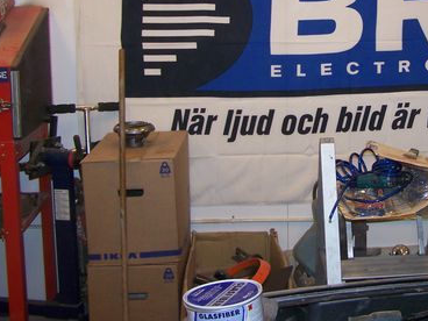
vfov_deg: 21.9
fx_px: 816
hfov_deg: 28.7
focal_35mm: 66
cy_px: 60
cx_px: 345
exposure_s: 1/60
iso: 80
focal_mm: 6.3
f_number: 2.8
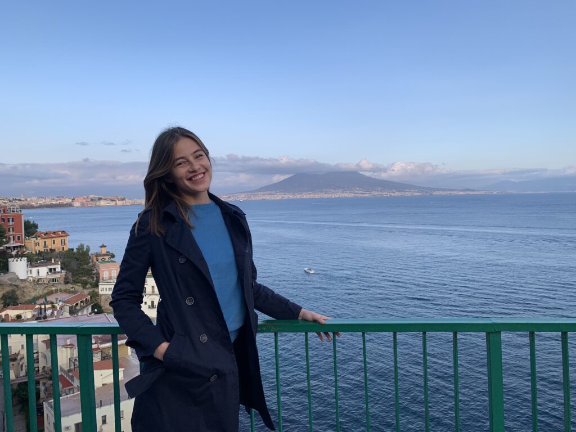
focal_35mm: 26
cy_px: 216
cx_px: 288
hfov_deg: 67.3
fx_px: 433
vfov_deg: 53.1
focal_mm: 4.25
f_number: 1.8
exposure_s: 1/457
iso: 25
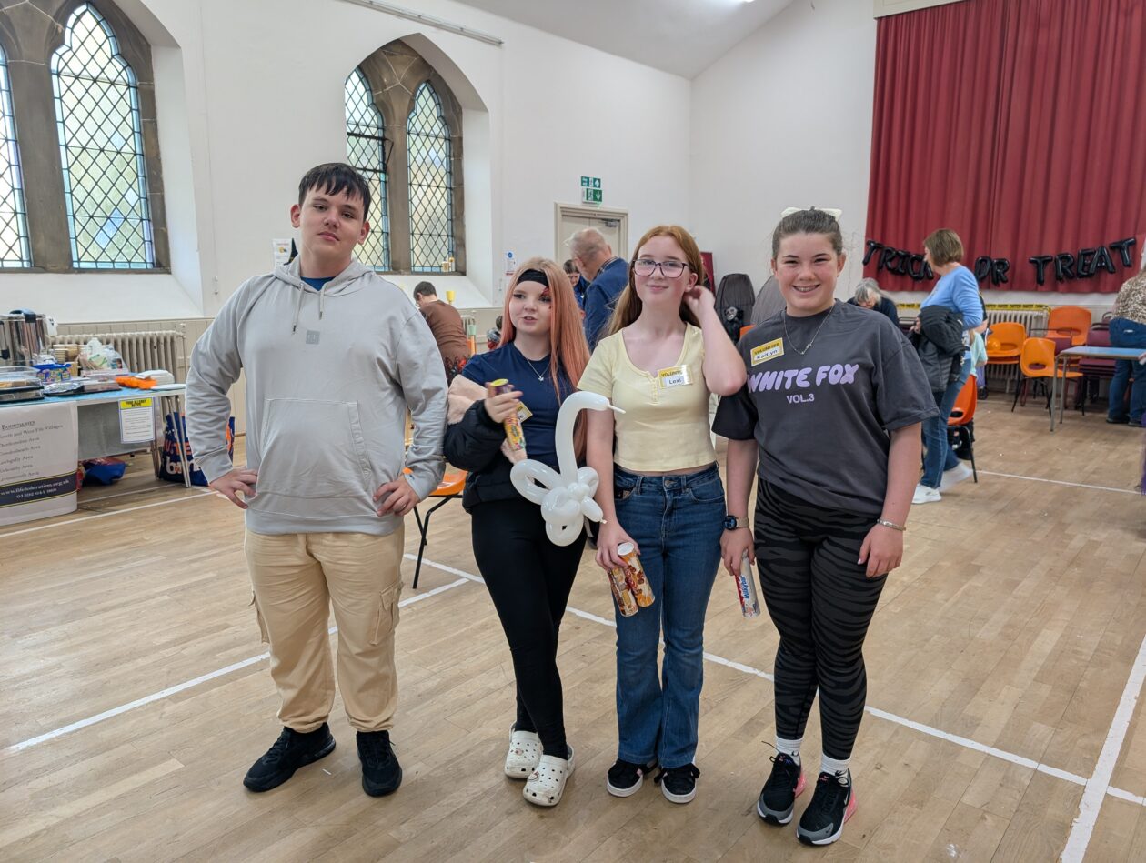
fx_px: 796
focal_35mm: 24
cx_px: 573
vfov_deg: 56.9
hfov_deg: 71.5
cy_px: 432
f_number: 1.68
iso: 92
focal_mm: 6.9
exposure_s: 1/50
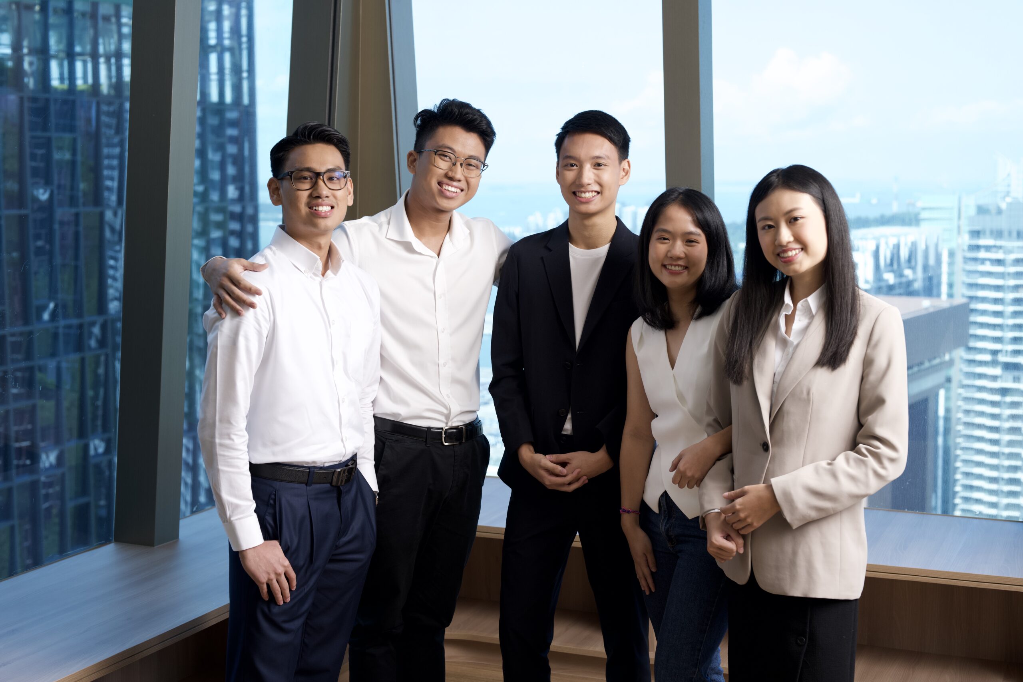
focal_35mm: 50
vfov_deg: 27.0
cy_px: 341
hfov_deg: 39.6
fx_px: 1421
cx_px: 512
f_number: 4.5
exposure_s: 1/250
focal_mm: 50
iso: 320
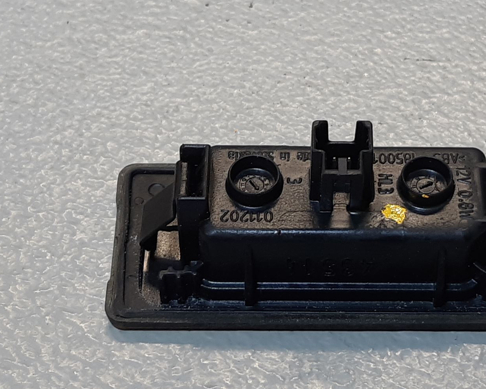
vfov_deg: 35.5
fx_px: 604
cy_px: 237
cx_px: 336
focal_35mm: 42
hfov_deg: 43.0
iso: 40
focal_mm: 3.93
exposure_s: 1/50
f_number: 1.7
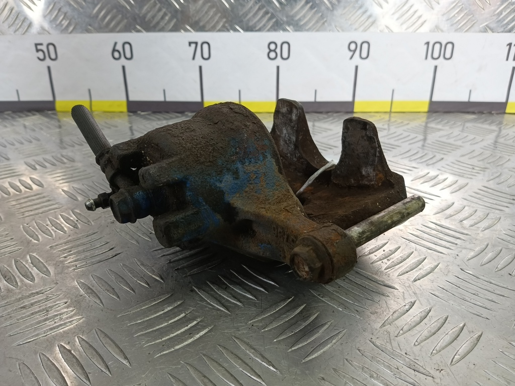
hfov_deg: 73.9
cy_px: 193
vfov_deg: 58.9
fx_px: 342
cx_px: 258
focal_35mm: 23
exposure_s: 1/100
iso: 139
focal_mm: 4.11
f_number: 1.6
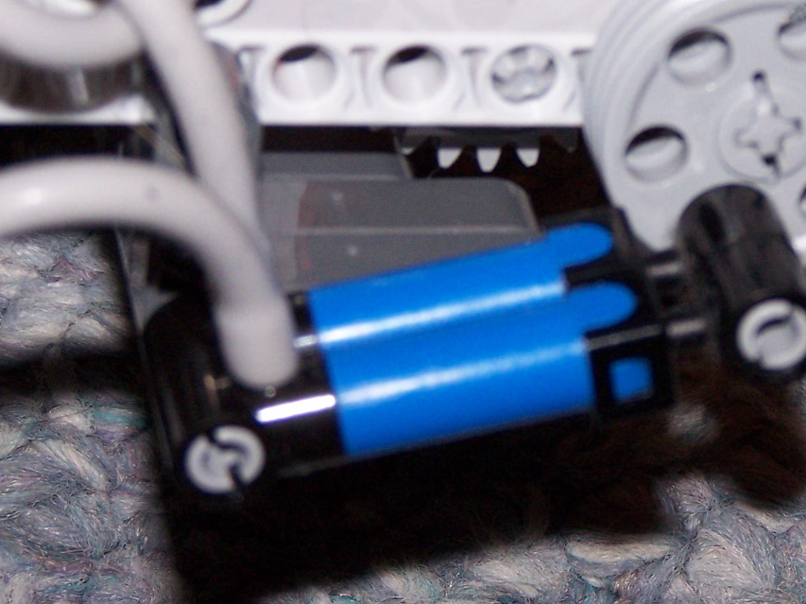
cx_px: 642
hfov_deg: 9.3
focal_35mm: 213
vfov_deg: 7.0
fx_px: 4957
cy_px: 186
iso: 140
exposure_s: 1/90
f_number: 3.2
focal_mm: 19.4
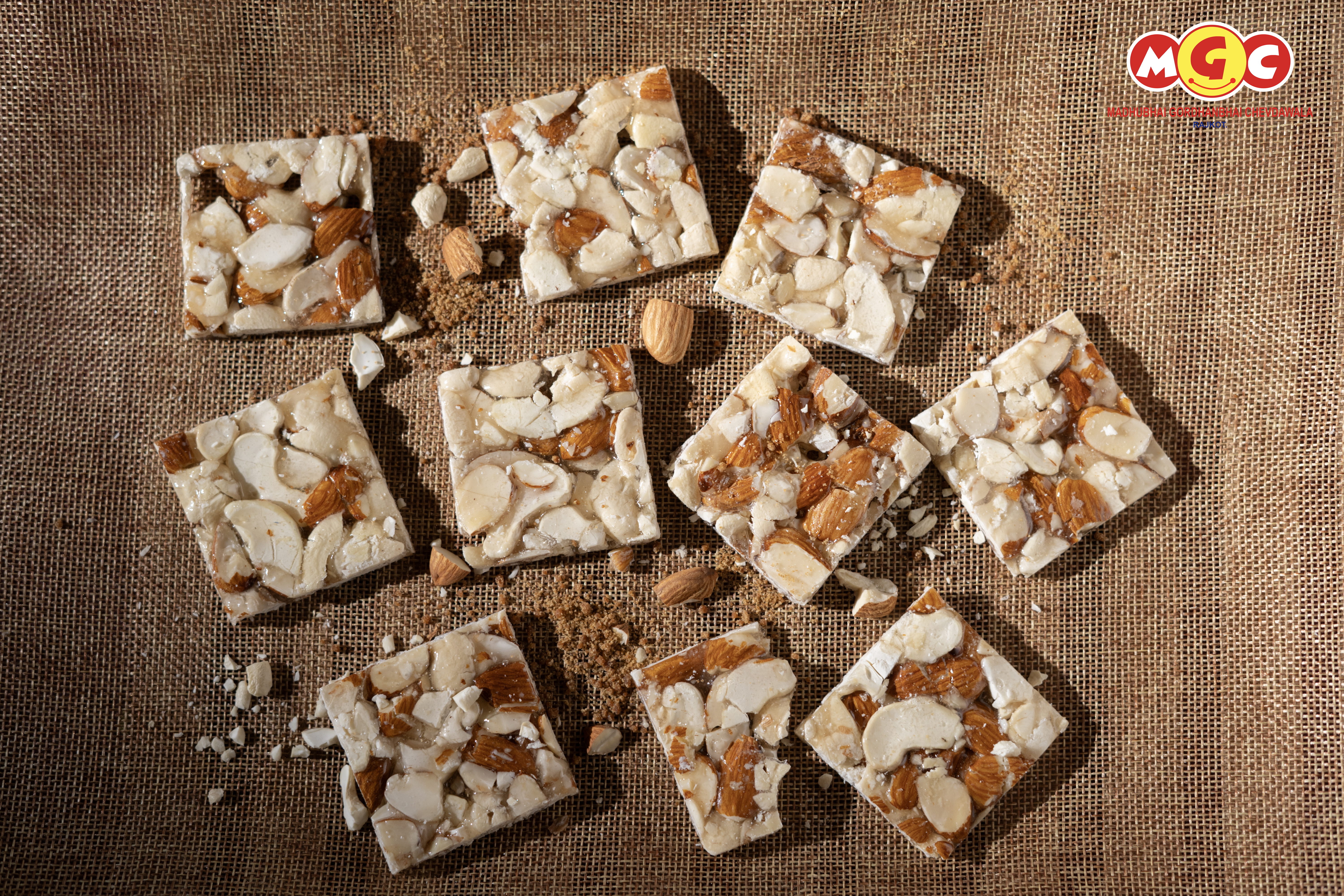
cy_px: 448
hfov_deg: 39.6
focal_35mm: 50
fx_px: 1867
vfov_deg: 27.0
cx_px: 672
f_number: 3.5
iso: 400
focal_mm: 50
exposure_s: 1/160
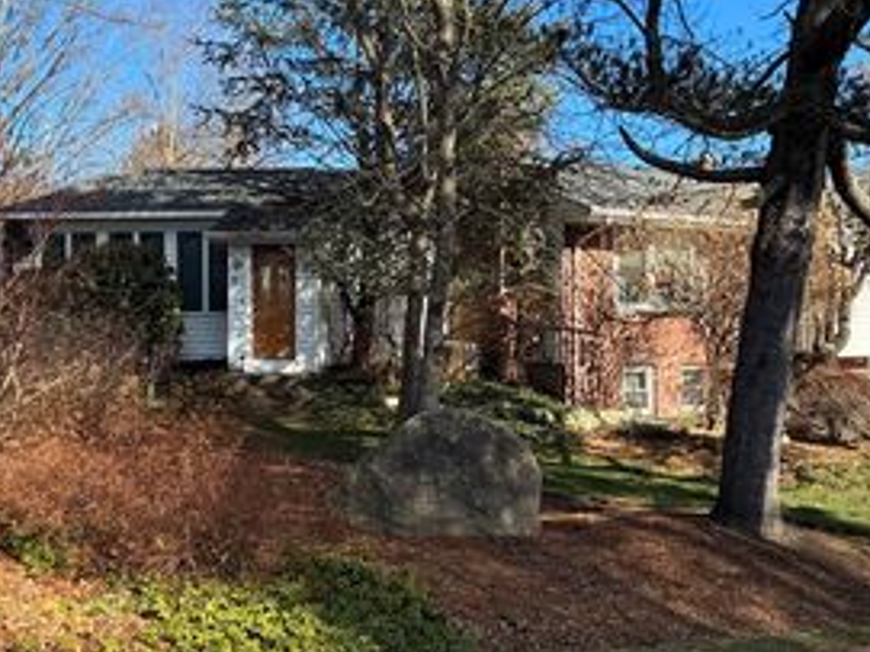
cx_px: 446
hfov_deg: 39.7
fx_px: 1206
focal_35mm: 48
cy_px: 316
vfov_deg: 30.2
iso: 32
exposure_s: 1/914
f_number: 1.64
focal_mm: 4.2
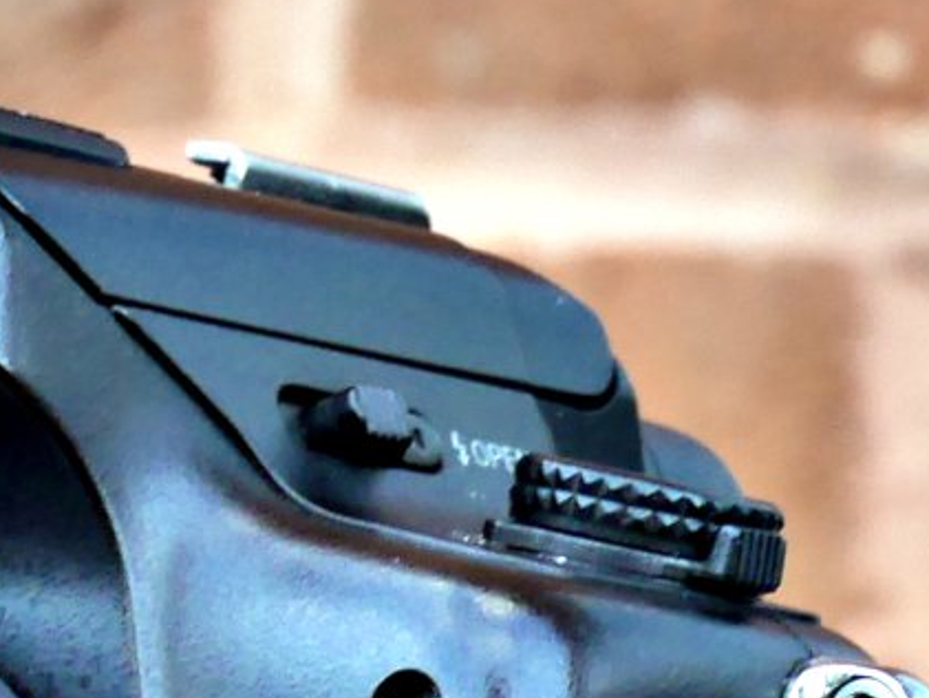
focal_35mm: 243
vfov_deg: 5.9
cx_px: 397
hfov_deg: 8.1
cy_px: 1564
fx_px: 6523
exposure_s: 1/125
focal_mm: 25
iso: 800
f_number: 6.3
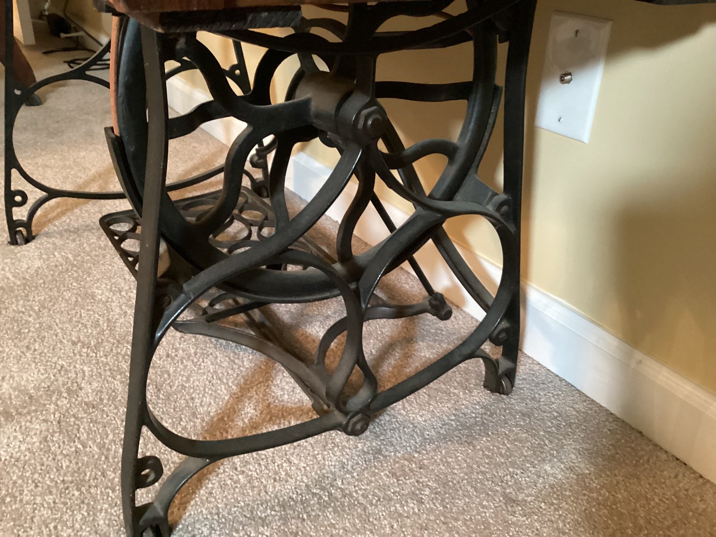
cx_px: 358
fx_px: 641
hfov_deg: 58.3
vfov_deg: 45.4
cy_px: 268
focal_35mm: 31
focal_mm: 3.3
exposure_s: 1/30
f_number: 2.4
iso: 640
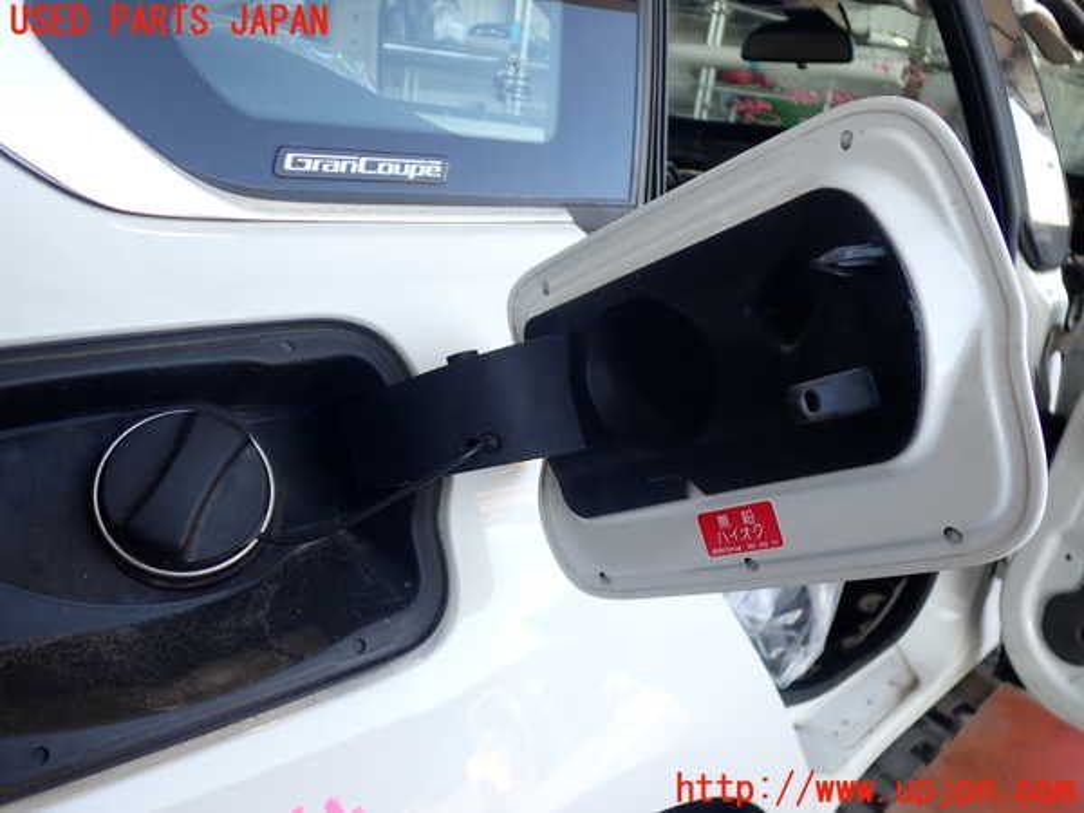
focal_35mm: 30
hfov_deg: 60.0
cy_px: 406
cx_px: 542
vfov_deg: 46.8
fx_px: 939
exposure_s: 1/125
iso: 125
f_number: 2.3
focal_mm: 5.4
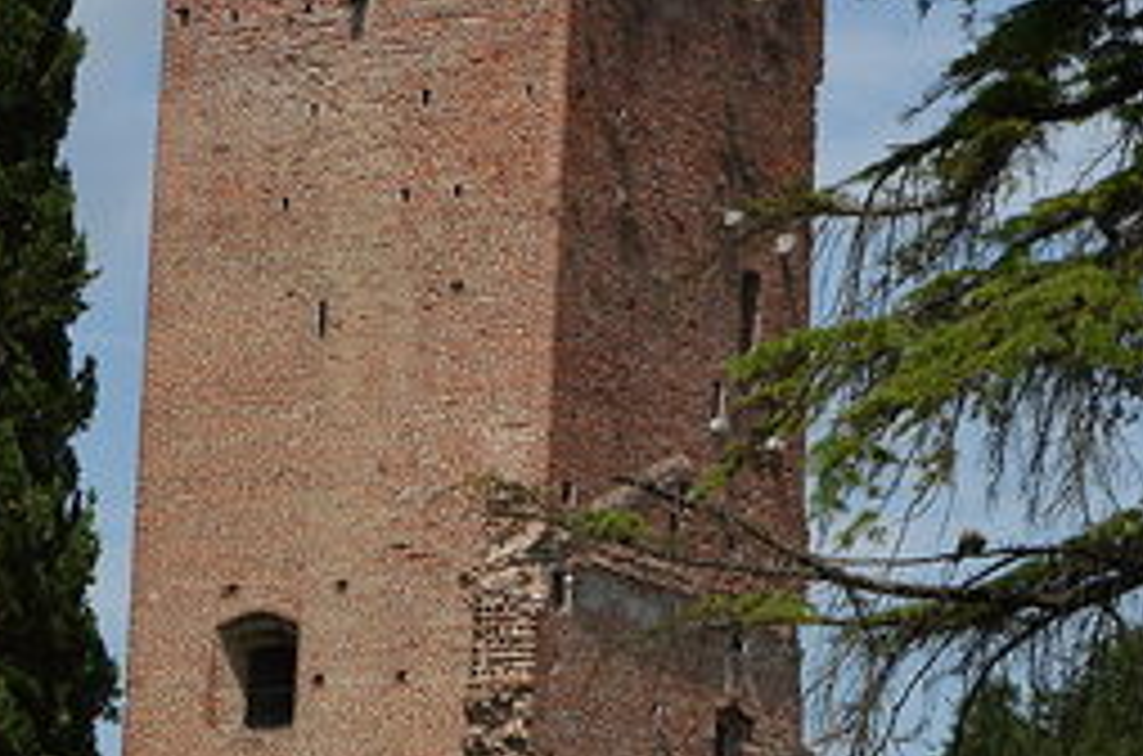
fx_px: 6182
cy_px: 482
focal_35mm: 195
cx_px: 922
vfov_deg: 7.0
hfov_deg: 10.5
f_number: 9
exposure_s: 1/640
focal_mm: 55
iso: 100
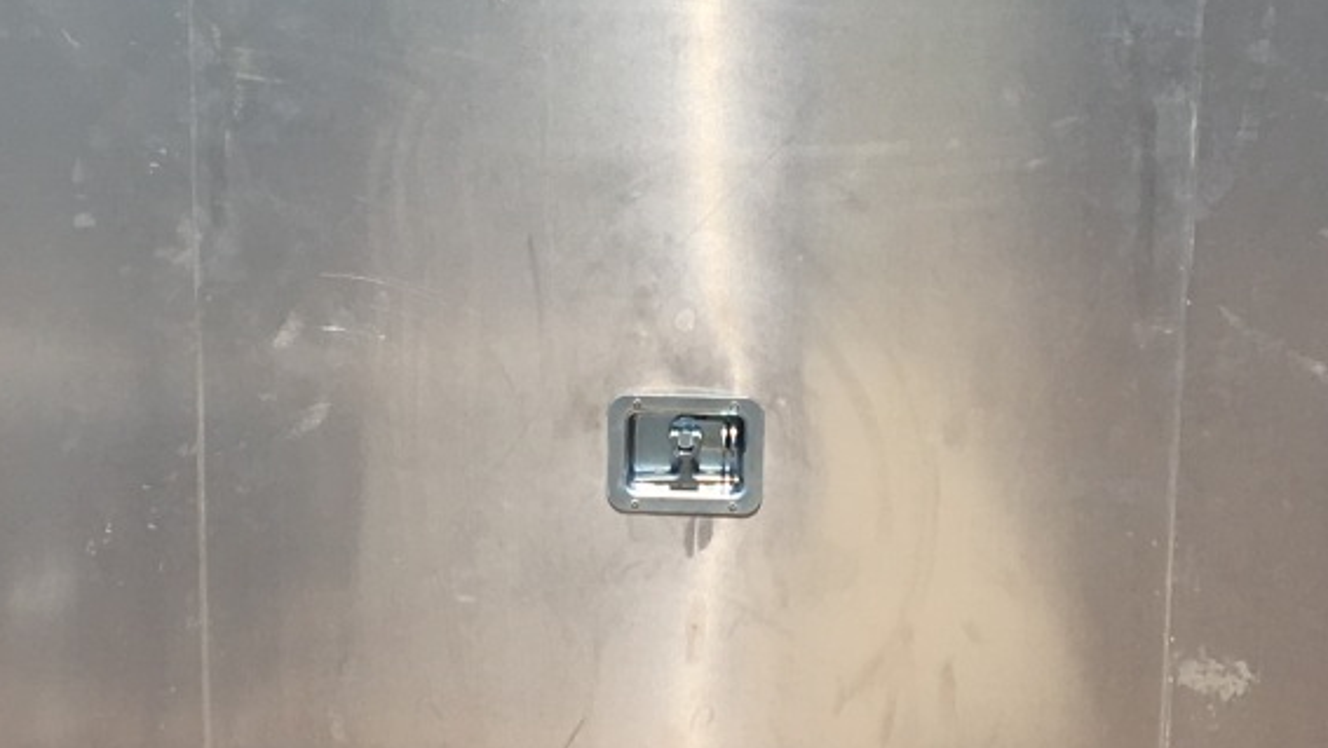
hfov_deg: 23.6
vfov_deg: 13.5
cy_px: 281
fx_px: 3171
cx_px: 592
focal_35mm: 90
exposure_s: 1/1972
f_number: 2.2
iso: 25
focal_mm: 4.15
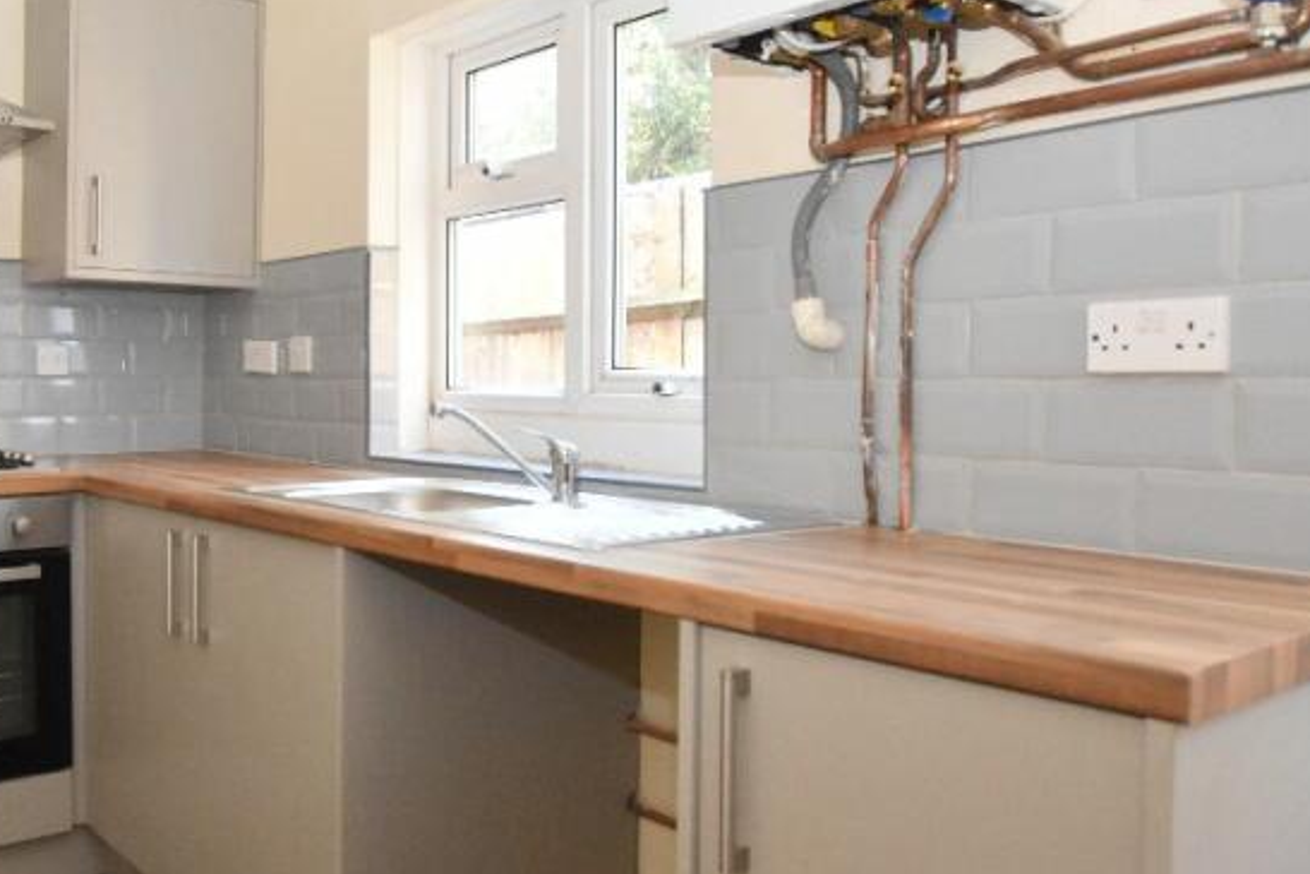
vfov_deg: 42.3
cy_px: 388
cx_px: 348
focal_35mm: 31
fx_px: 1126
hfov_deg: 57.7
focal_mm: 11
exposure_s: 1/100
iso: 1600
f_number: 4
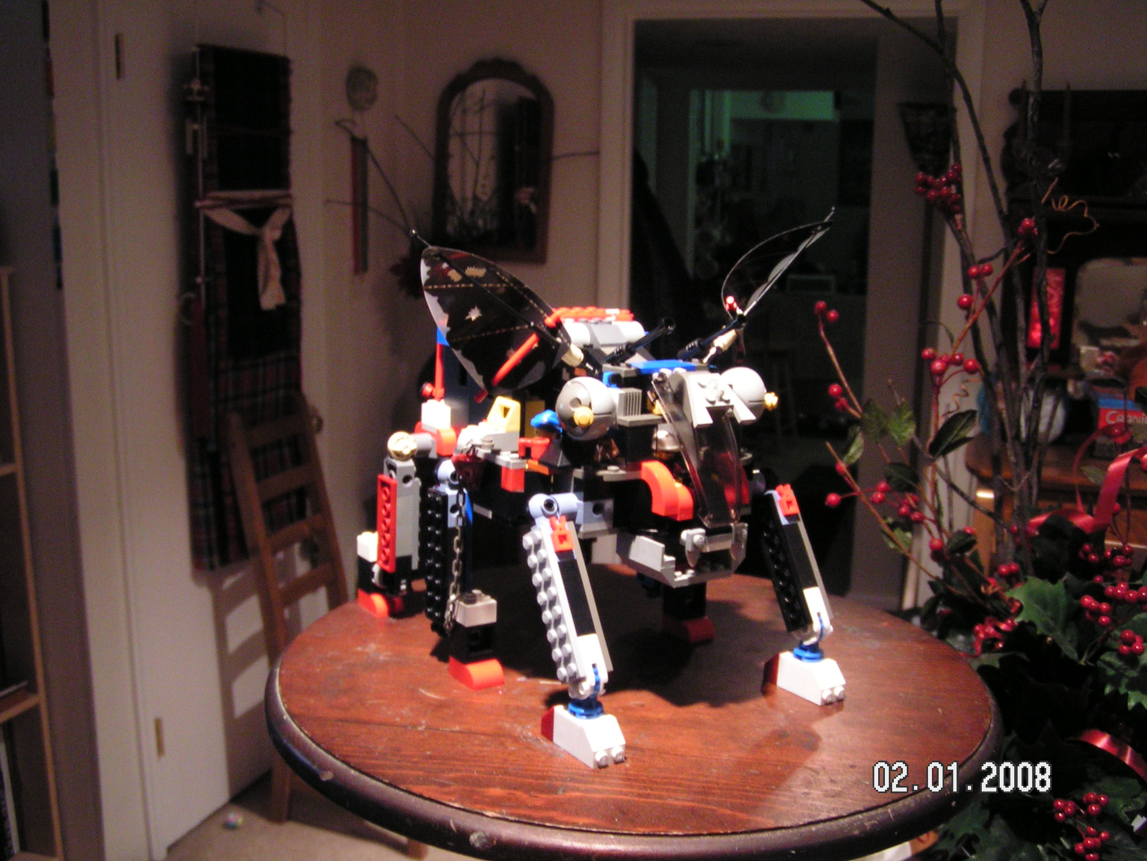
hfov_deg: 49.0
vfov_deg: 37.7
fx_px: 1259
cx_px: 574
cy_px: 430
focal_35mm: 38
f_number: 2.8
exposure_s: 1/13
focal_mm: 5.8
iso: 200
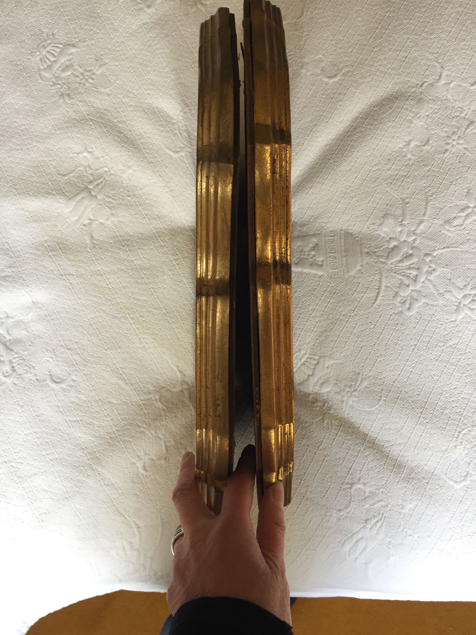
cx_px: 238
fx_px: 532
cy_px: 318
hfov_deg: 48.2
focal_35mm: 29
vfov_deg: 61.7
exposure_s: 1/33
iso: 125
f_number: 2.2
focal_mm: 4.15
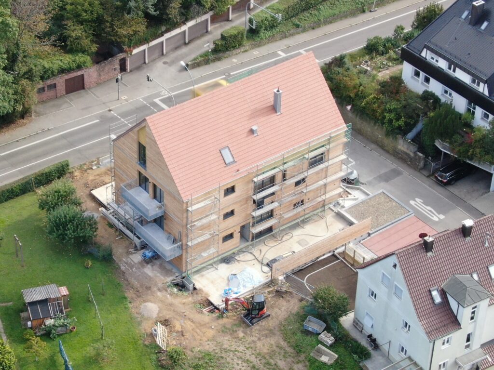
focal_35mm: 48
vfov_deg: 30.3
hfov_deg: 39.7
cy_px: 185
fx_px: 685
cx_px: 247
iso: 200
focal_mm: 8.6
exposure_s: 1/20
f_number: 3.8
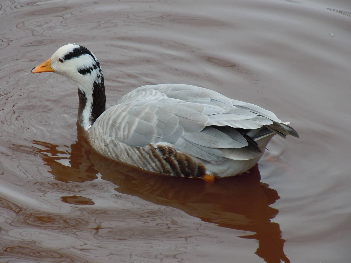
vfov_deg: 4.8
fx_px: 3164
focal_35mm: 312
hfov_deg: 6.4
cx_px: 167
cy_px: 124
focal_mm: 47.2
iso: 160
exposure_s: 1/250
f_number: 5.1
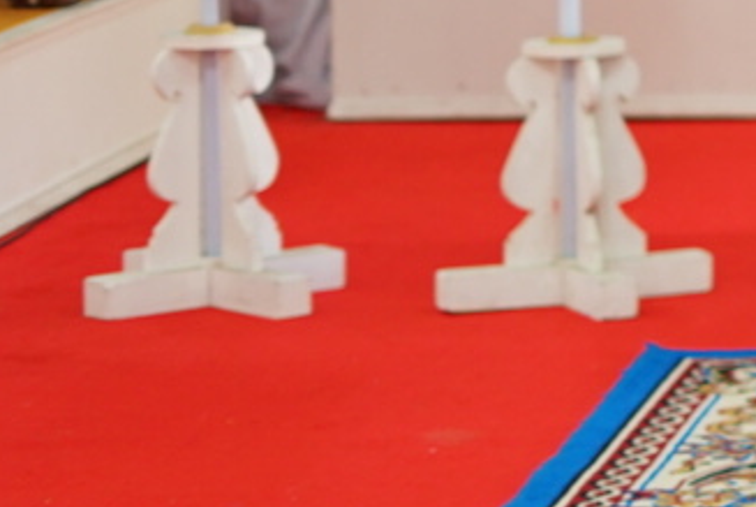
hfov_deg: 7.8
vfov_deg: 5.5
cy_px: -401
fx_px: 5194
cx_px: 1787
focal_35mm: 247
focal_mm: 50
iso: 400
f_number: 1.8
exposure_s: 1/50
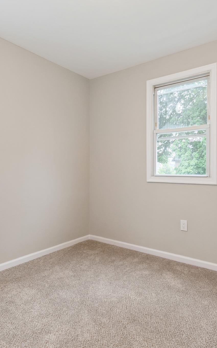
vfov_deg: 77.1
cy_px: 174
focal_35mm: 23
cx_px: 114
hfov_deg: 53.0
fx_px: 218
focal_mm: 15
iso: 640
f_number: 14
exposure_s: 1/15
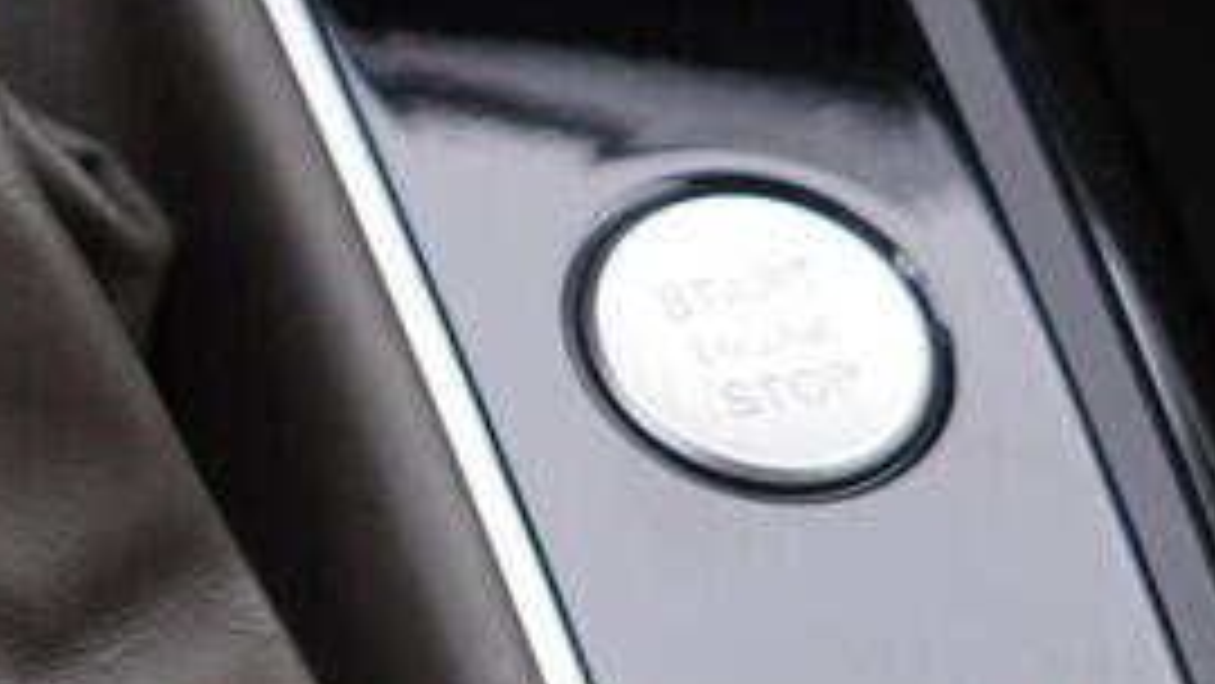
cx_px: -202
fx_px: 6477
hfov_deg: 10.6
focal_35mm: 201
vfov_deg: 6.0
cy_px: 747
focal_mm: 24
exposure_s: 1/40
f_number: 2.8
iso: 125
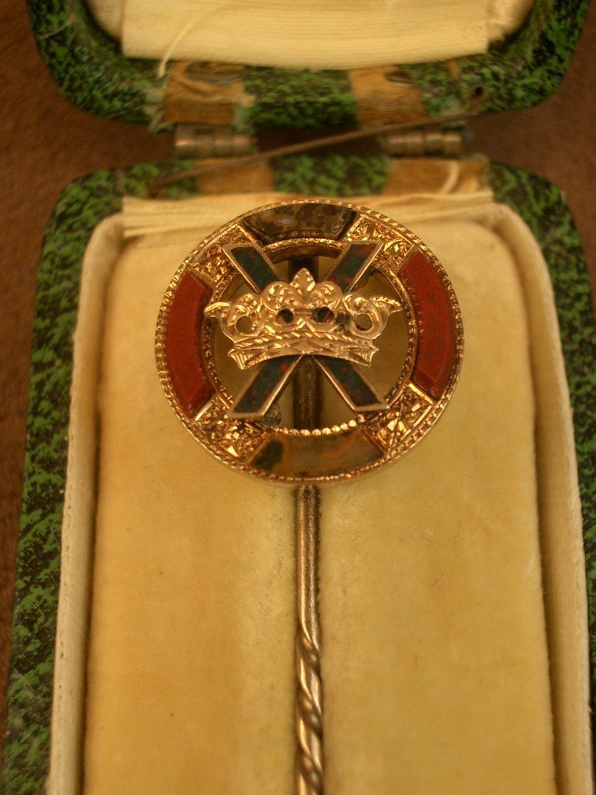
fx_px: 1423
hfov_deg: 23.7
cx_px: 298
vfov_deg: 31.2
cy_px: 398
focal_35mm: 62
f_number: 3.5
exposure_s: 1/80
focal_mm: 10.2
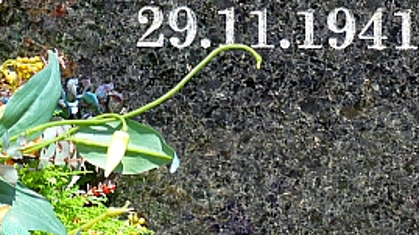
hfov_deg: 4.7
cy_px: 37
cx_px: 464
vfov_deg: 2.6
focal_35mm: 462
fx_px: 5130
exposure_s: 1/400
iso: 100
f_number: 4
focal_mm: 32
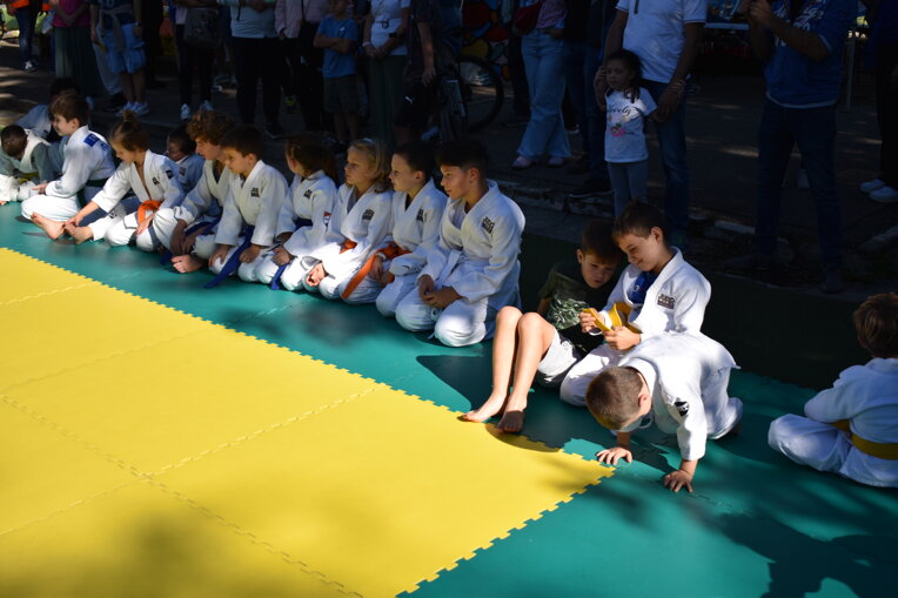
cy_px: 299
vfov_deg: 30.8
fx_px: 1085
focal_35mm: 44
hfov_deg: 45.0
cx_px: 449
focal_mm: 29
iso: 110
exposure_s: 1/1000
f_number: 4.2
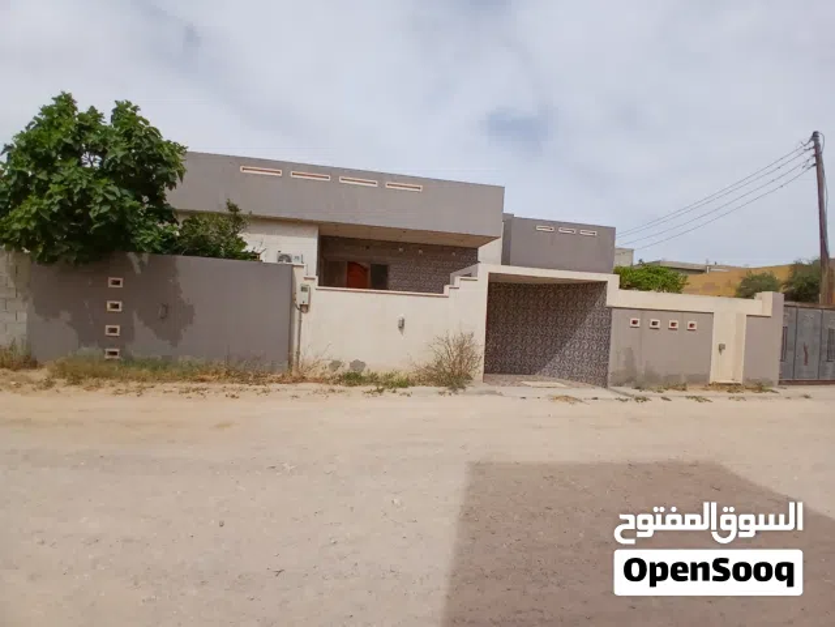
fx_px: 410
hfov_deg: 91.0
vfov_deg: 74.7
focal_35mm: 17
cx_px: 418
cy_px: 314
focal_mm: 1.4
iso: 50
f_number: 2.2
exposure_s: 1/1873
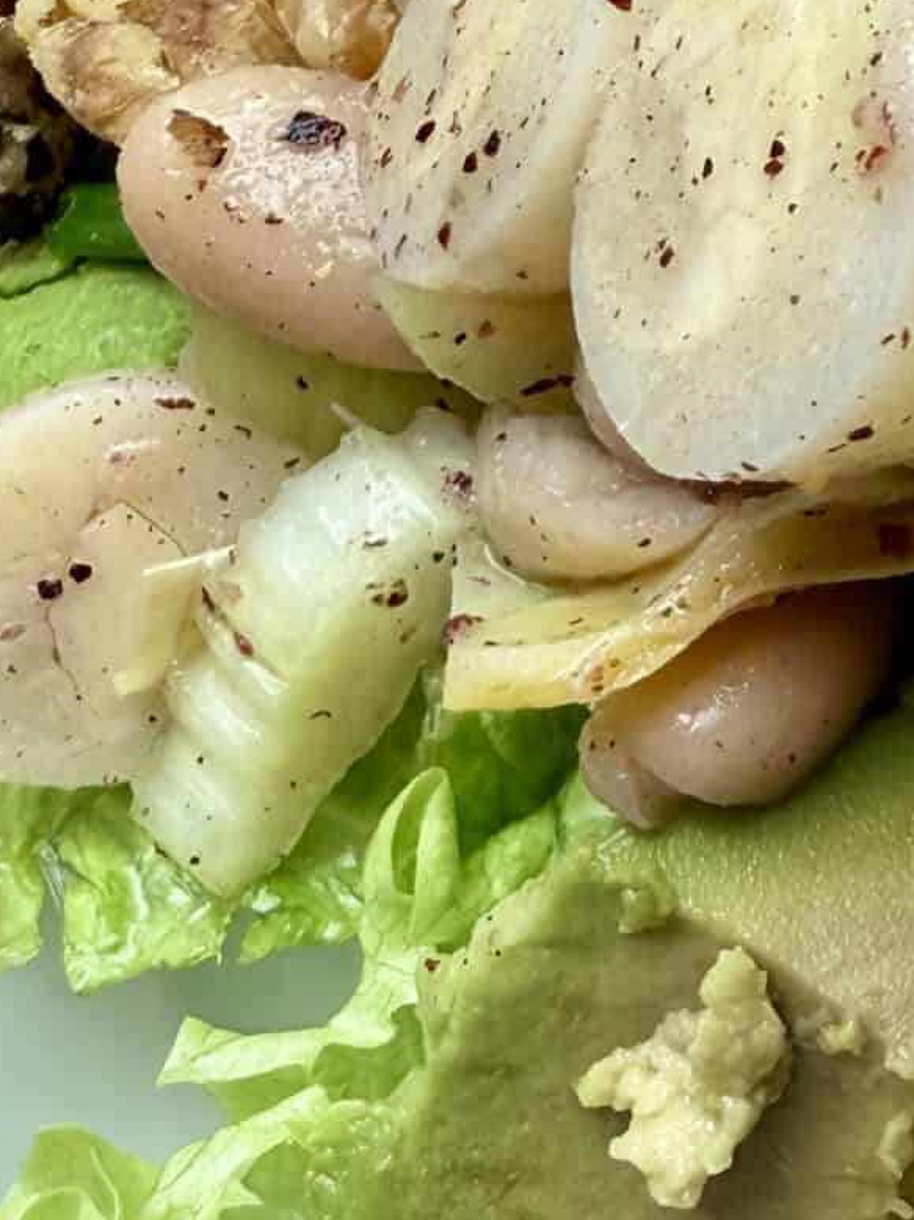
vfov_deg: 24.1
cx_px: 1293
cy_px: 143
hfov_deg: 17.2
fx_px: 2783
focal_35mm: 79
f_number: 2.2
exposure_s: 1/120
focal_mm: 2.22
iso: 125
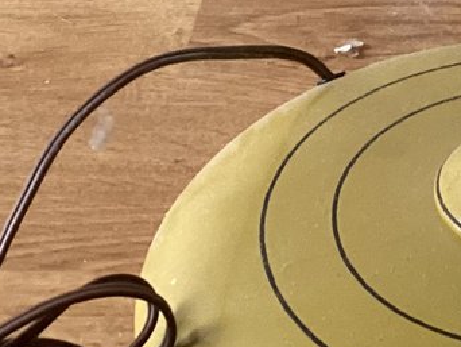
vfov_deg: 10.7
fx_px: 1826
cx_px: 522
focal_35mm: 137
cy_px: -63
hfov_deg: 14.0
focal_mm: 3.3
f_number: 2.4
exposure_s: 1/60
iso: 320
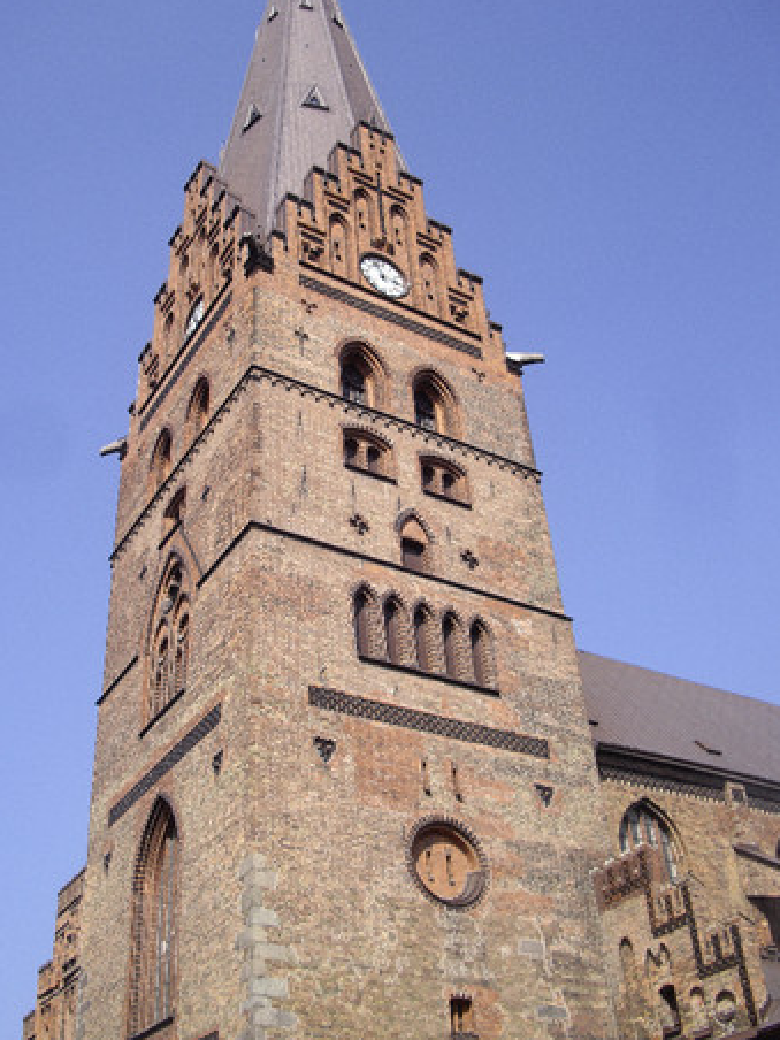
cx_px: 353
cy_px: 508
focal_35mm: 42
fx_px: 1262
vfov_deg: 44.8
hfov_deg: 34.3
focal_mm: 7.9
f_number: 8
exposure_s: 1/80
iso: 64
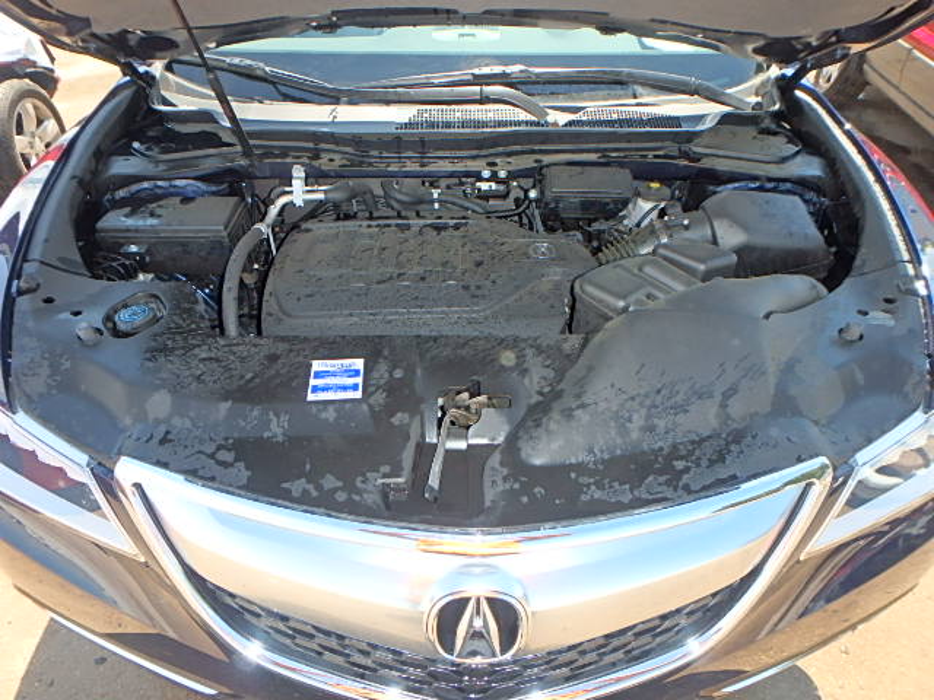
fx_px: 567
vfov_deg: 63.4
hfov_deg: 79.0
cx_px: 467
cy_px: 350
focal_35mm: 21
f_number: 3.5
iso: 125
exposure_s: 1/320
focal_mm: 3.7
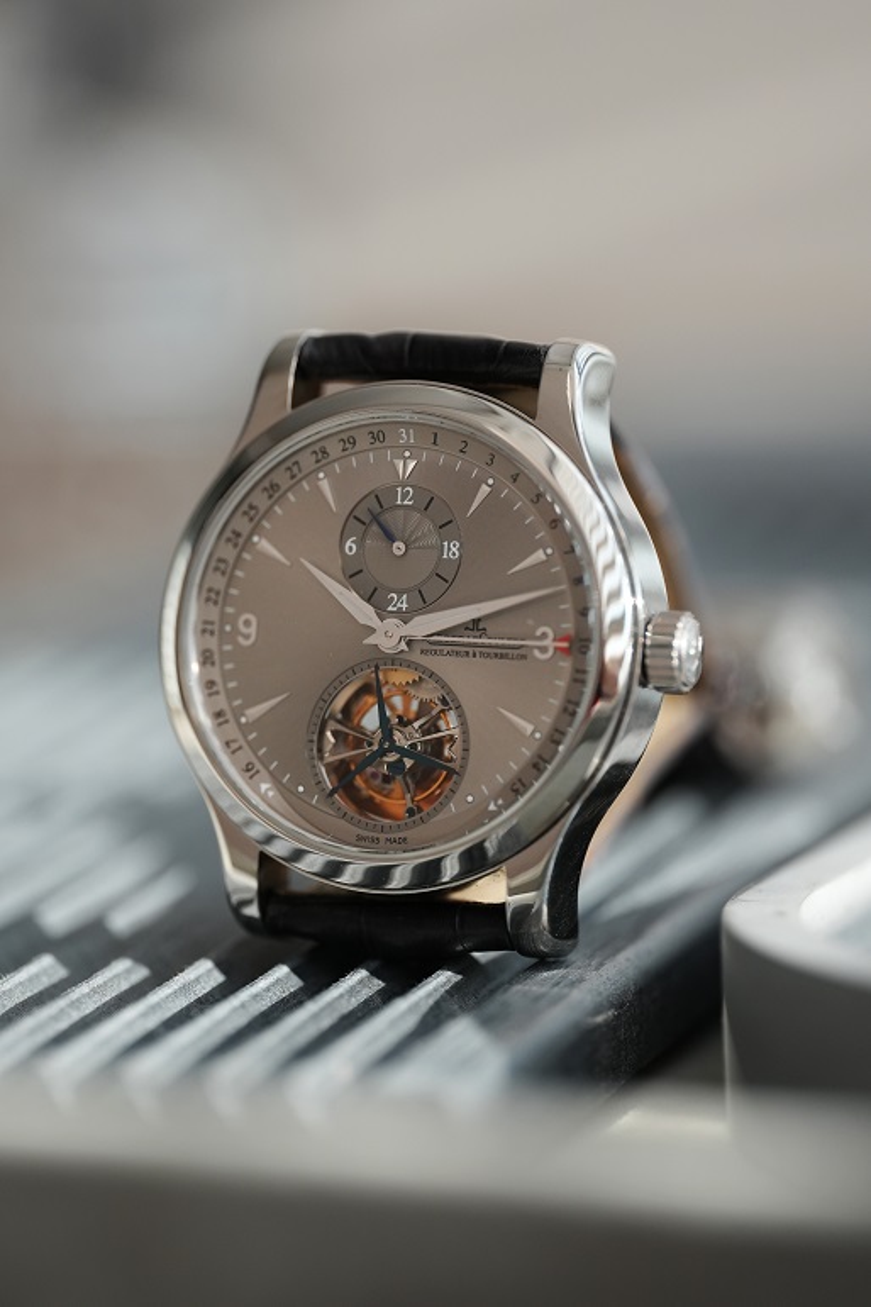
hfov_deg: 13.0
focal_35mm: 105
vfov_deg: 19.5
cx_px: 436
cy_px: 654
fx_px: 3810
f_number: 2.8
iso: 1000
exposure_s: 1/250
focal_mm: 105
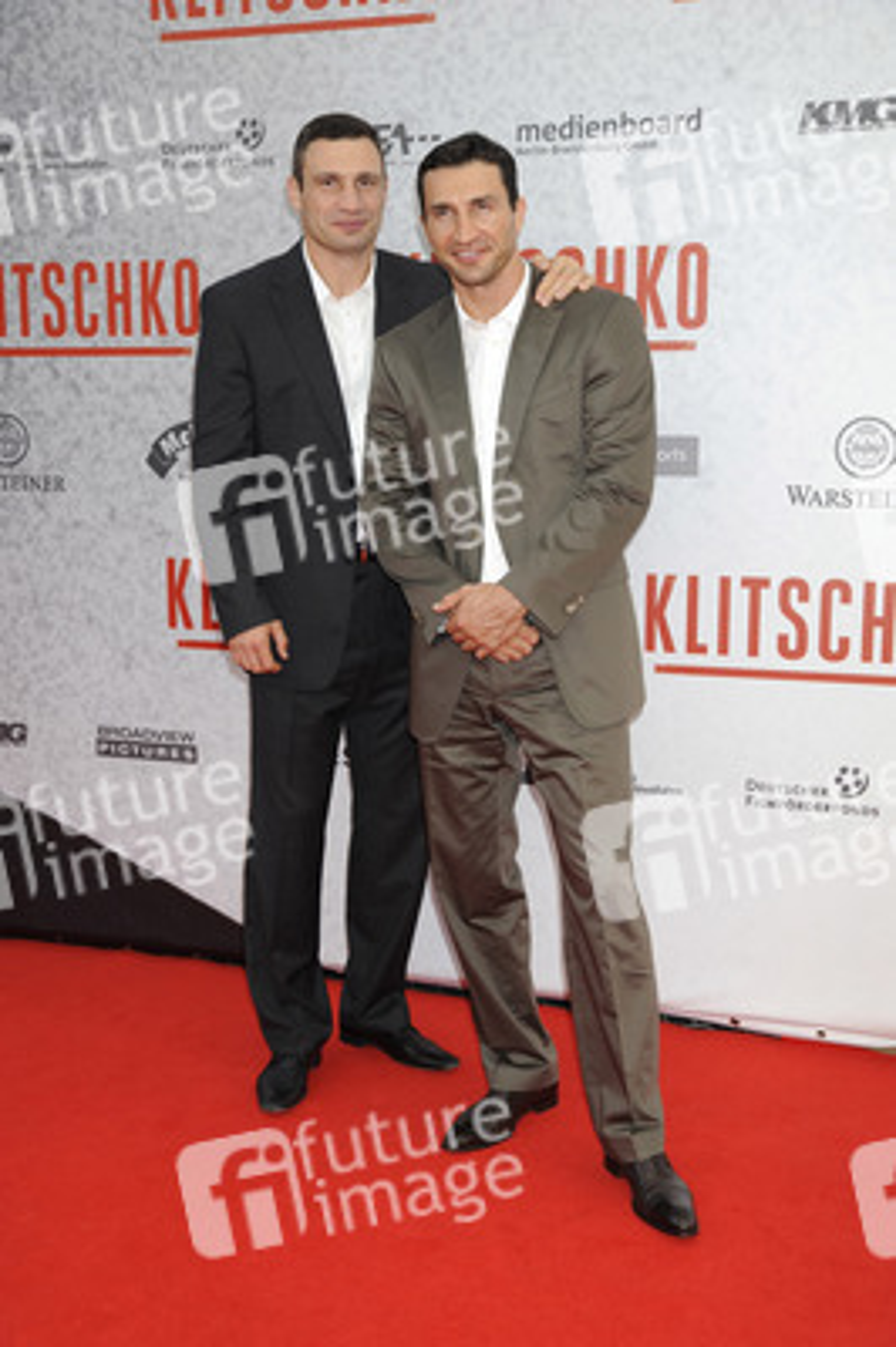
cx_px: 448
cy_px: 674
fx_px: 1683
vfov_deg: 43.6
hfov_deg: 29.8
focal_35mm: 45
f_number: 5.6
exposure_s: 1/160
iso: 500
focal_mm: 45
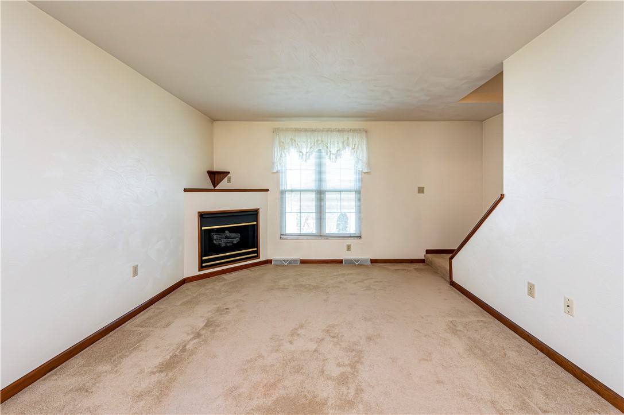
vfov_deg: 81.1
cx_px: 312
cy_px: 208
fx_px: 242
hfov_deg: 104.3
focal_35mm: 14
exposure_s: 1/200
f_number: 8
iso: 4000
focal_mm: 14
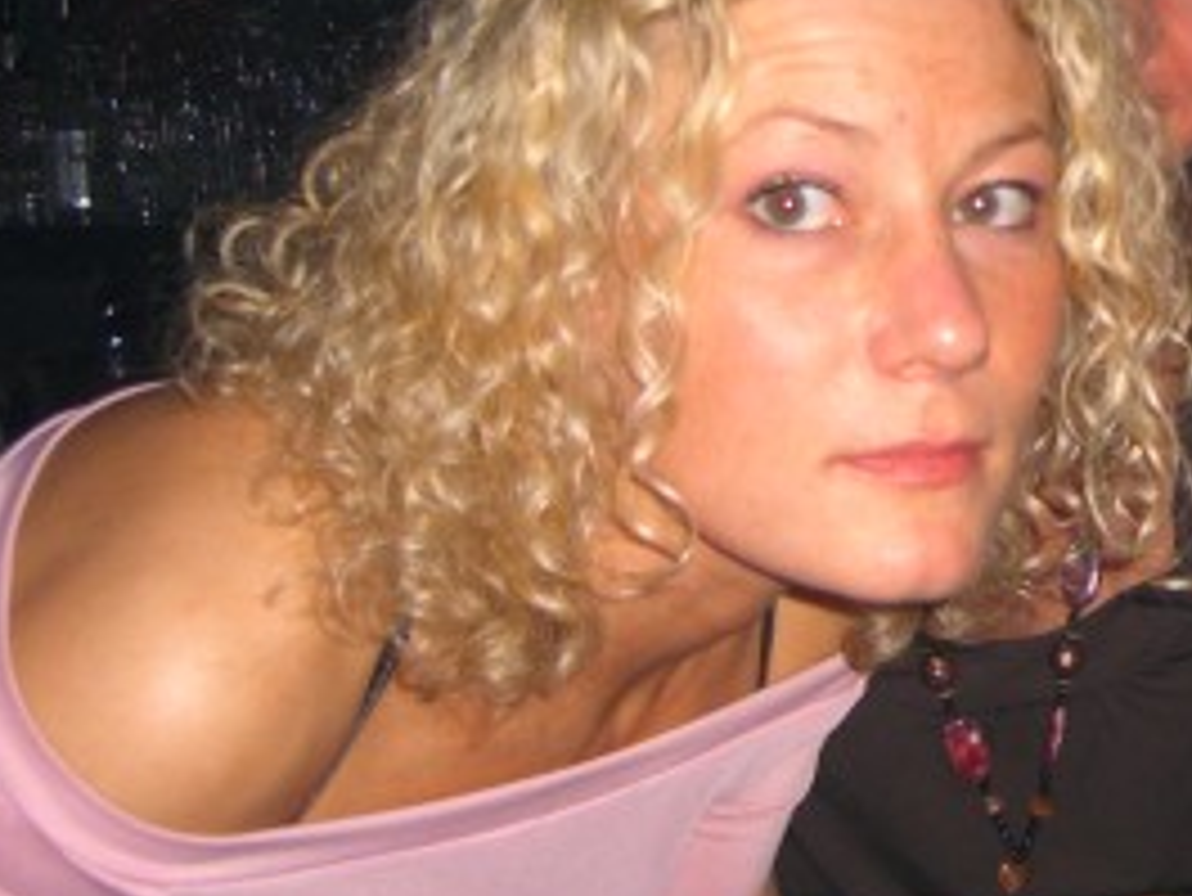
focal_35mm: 86
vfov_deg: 17.0
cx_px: 1268
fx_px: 2963
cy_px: 171
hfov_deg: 21.7
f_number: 2.8
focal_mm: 7.9
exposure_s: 1/60
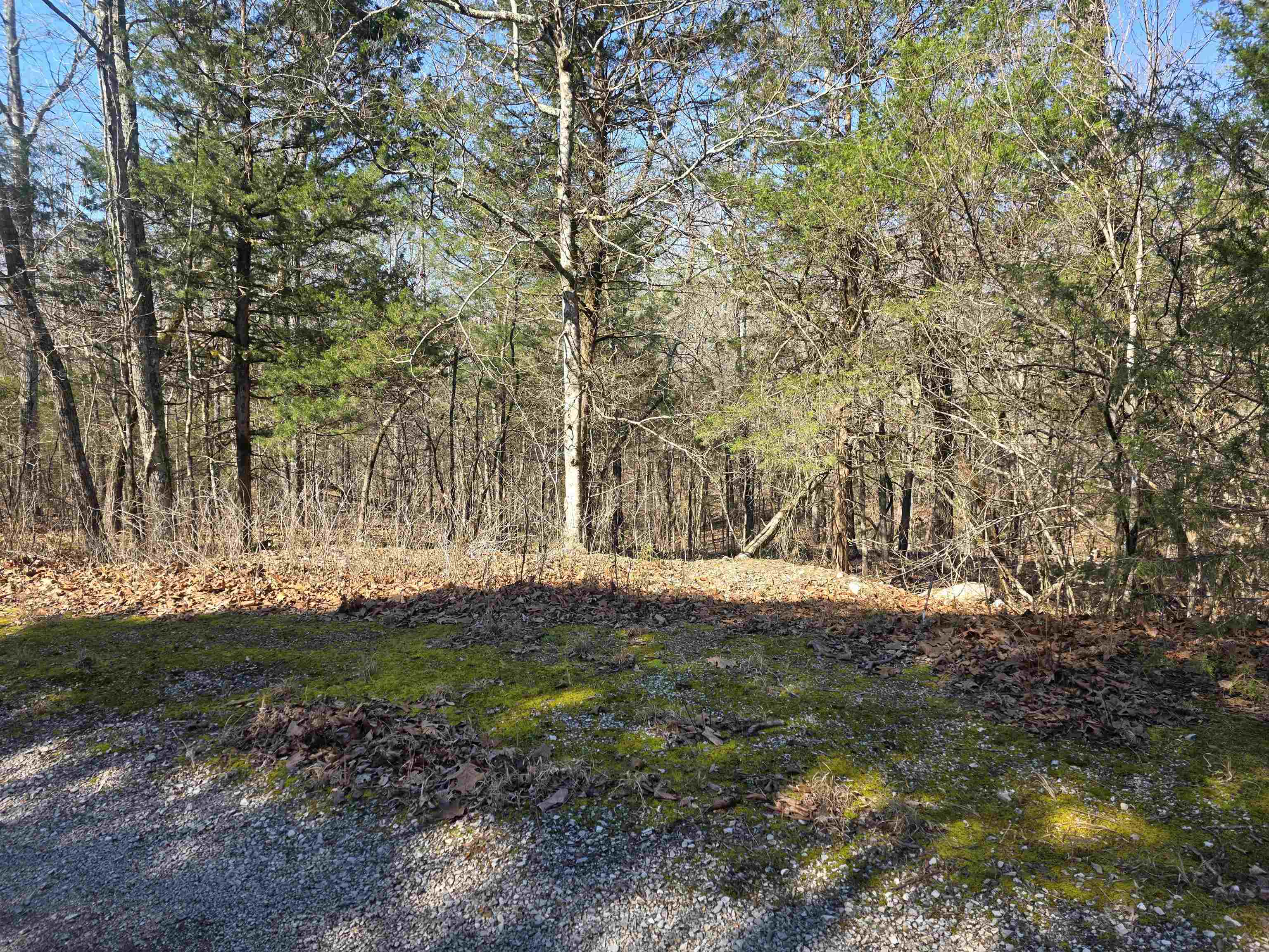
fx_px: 843
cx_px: 634
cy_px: 476
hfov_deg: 73.9
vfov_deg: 58.9
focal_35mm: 23
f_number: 1.7
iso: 25
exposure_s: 1/359
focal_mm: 6.3
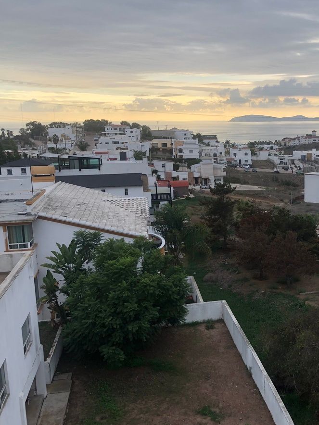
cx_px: 258
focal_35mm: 38
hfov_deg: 36.4
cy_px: 212
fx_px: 467
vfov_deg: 49.0
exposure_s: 1/694
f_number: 1.8
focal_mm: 3.99
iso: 20
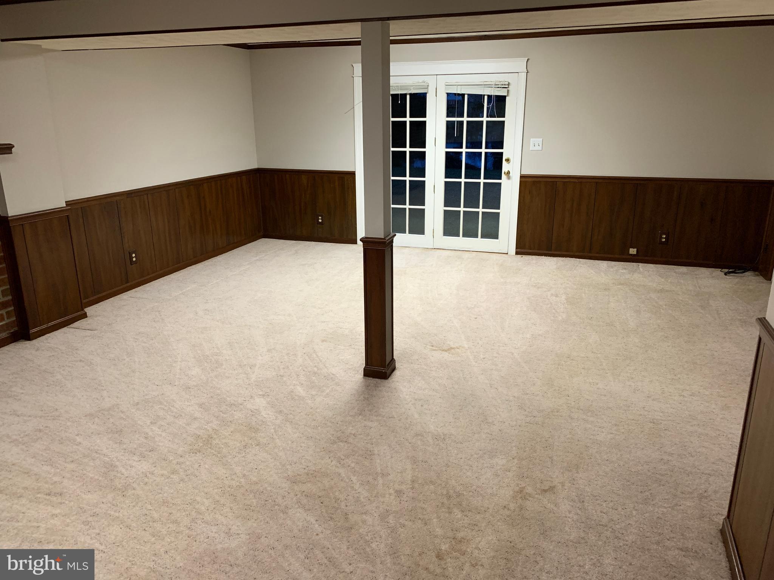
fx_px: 581
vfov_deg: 53.1
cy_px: 290
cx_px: 387
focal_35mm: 26
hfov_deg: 67.3
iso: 200
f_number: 1.8
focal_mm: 4.25
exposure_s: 1/60
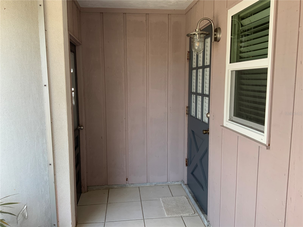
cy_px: 114
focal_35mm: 29
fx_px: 254
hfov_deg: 61.7
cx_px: 152
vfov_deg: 48.2
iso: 20
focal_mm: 3
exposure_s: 1/122
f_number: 1.8
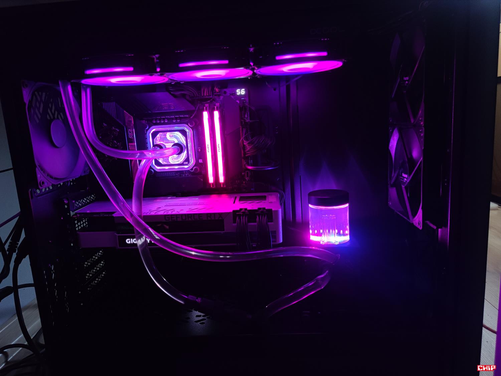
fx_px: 362
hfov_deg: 69.4
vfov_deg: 54.9
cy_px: 188
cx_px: 250
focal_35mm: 25
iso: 116
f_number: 1.85
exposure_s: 1/72
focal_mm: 6.78
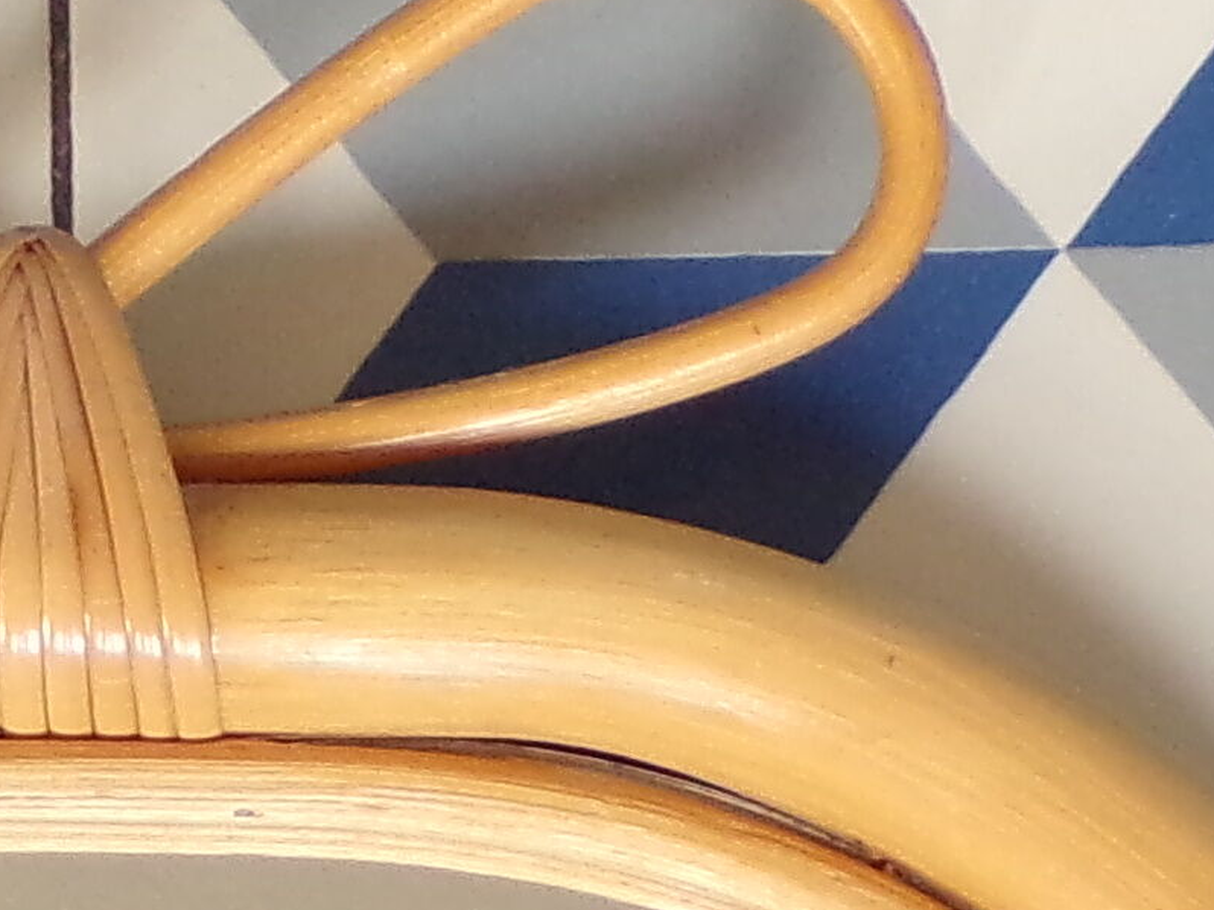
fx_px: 9922
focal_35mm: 283
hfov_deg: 7.0
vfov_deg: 5.2
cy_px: 1663
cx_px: 128
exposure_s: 1/20
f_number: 3.5
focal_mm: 8.7
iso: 200
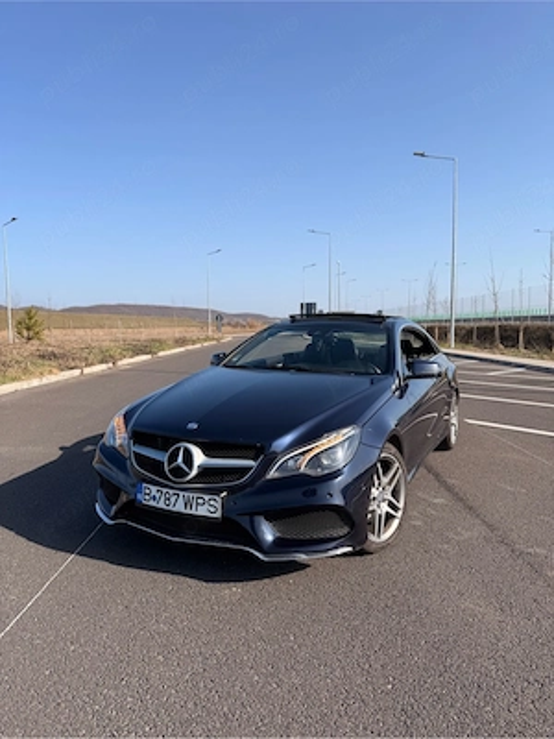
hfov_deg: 56.8
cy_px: 370
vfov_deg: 71.6
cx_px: 277
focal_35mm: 24
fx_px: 512
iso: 80
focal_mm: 6.76
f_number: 1.78
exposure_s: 1/3584
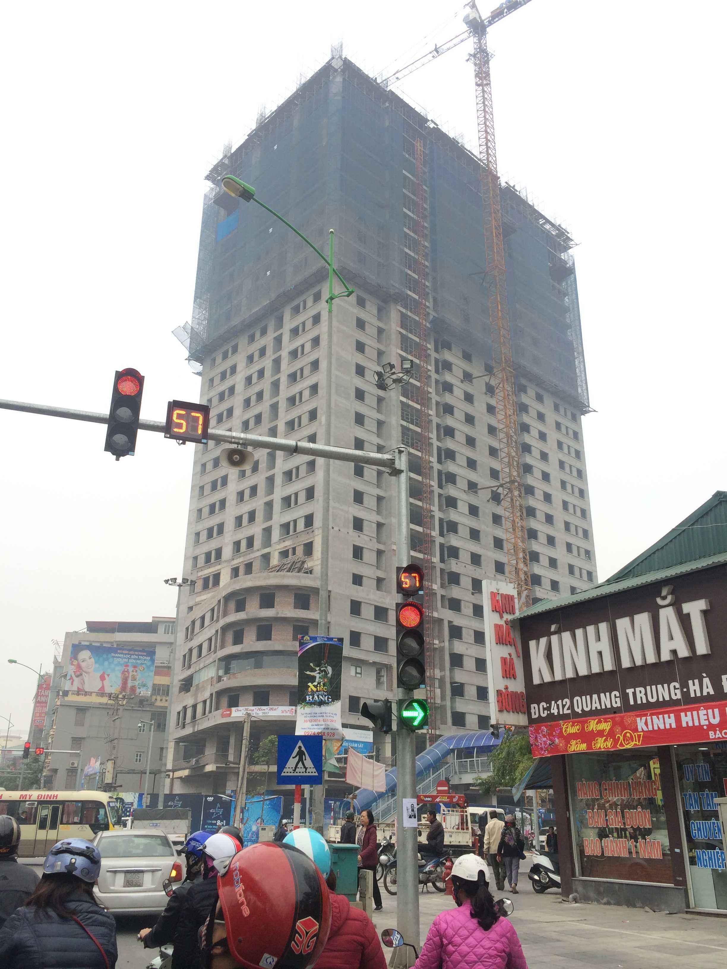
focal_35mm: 30
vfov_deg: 60.0
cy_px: 484
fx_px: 840
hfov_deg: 46.8
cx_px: 364
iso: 32
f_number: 2.2
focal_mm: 4.12
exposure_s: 1/1001
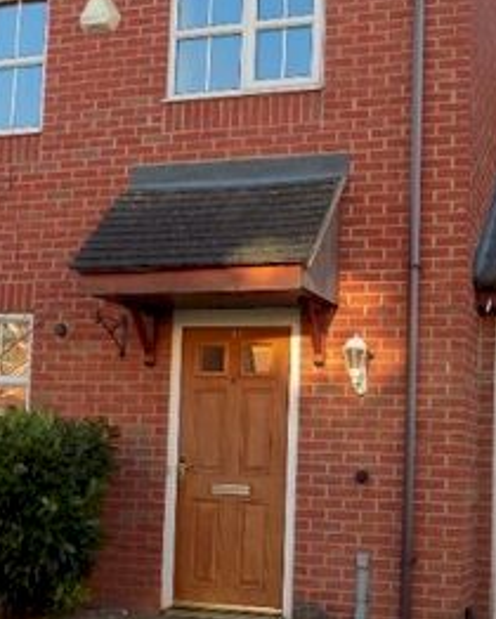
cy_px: 377
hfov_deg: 25.4
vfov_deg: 31.3
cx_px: 246
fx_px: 1100
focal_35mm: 60
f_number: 3.1
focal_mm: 4
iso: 80
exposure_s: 1/125
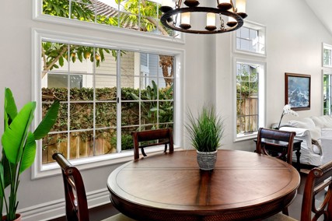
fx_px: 249
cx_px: 224
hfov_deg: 65.5
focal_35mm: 27
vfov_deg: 47.6
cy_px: 91
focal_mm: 18
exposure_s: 1/8
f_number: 9
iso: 200
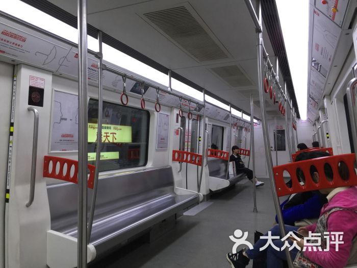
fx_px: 299
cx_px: 178
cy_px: 134
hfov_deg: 61.7
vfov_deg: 48.2
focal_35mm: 29
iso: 50
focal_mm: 4.15
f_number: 2.2
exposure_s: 1/33
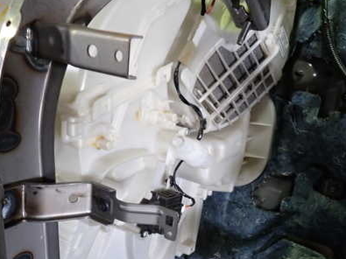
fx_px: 380
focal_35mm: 38
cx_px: 204
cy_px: 157
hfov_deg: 48.7
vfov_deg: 37.5
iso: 250
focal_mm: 4.5
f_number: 2
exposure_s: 1/30
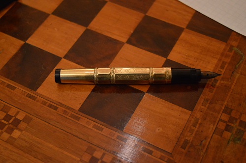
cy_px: 82
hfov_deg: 35.1
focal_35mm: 57
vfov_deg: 23.7
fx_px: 389
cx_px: 123
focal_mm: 38
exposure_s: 1/100
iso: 3200
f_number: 5
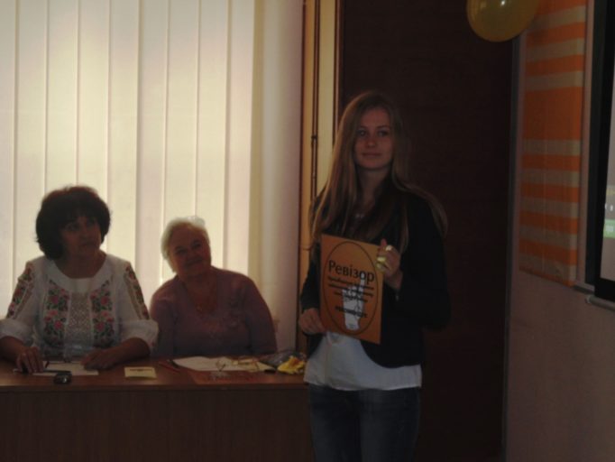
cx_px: 308
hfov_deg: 24.1
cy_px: 231
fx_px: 1440
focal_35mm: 81
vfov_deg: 18.2
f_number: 4.2
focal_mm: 14.6
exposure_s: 1/60
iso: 400
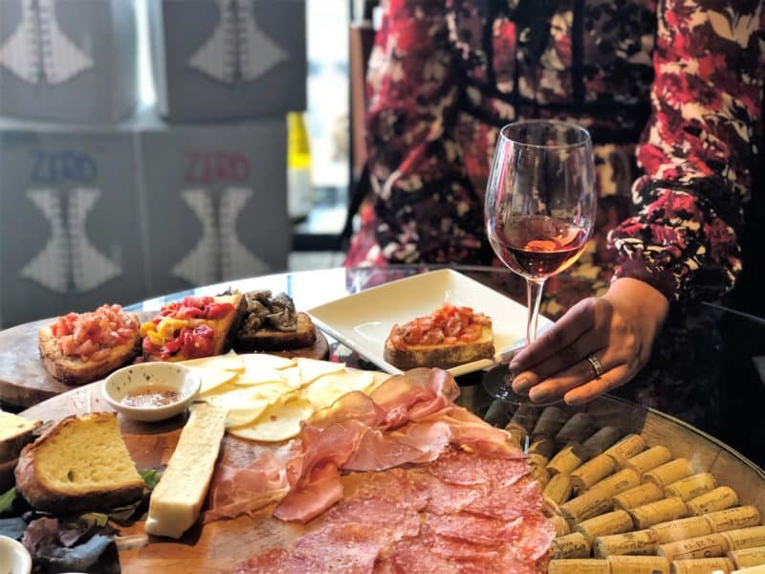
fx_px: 1260
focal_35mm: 57
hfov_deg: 33.8
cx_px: 382
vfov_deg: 25.7
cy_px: 287
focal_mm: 6.6
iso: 250
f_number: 2.8
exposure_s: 1/33
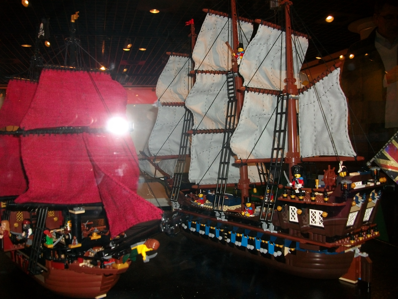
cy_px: 150
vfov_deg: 44.2
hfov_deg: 56.8
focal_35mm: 32
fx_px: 368
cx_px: 199
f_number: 2.9
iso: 125
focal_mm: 5.7
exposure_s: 1/40
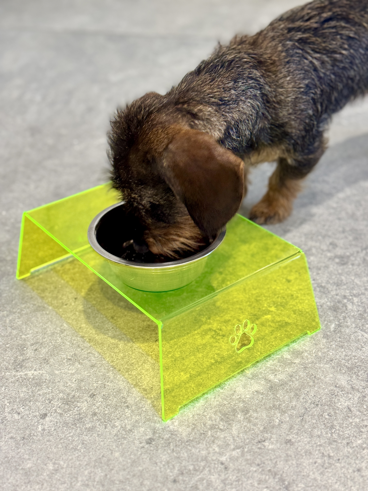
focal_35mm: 48
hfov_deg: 30.3
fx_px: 680
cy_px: 246
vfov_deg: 39.7
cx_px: 184
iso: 160
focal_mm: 6.76
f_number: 1.78
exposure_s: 1/50
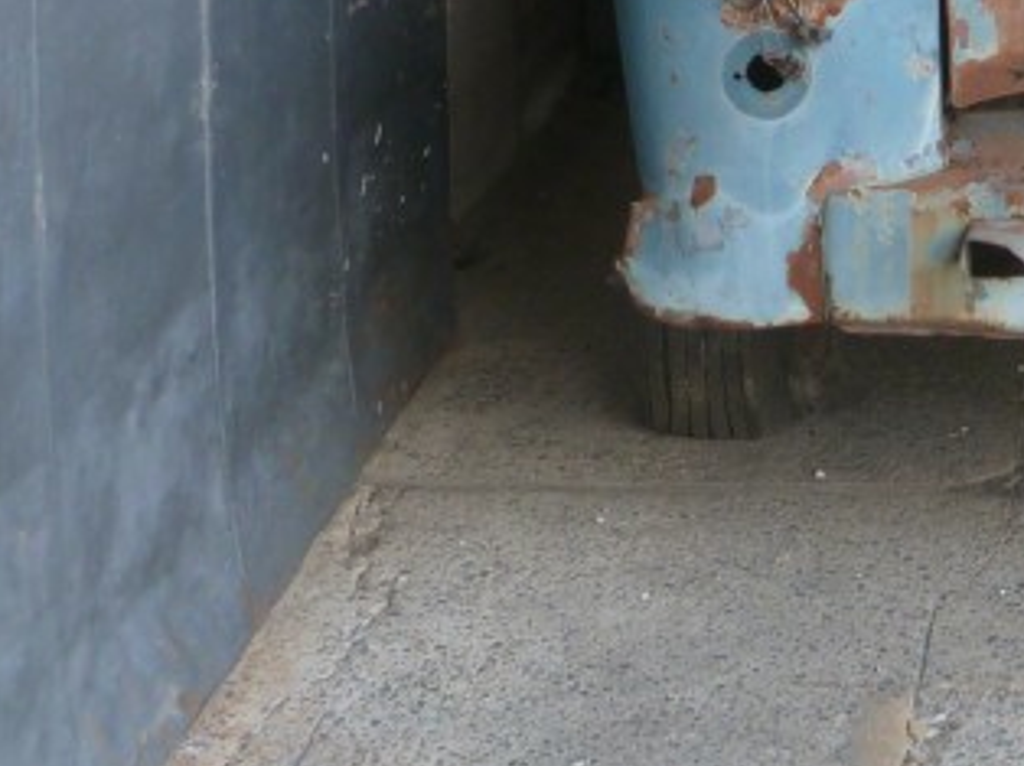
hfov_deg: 15.0
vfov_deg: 11.5
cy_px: -329
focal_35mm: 124
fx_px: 3665
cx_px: 1399
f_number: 3.1
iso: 100
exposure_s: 1/80
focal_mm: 6.8
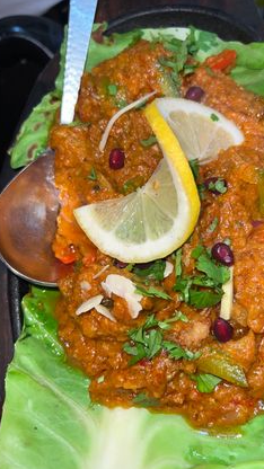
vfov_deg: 66.1
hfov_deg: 39.9
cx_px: 164
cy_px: 236
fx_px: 361
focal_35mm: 29
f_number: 1.5
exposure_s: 1/73
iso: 32
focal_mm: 5.7
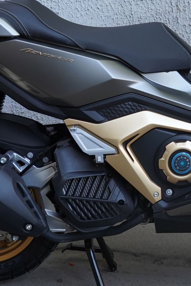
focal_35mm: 91
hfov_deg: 14.8
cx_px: 178
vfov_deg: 22.1
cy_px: 63
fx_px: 724
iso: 400
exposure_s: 1/160
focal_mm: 33
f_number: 4
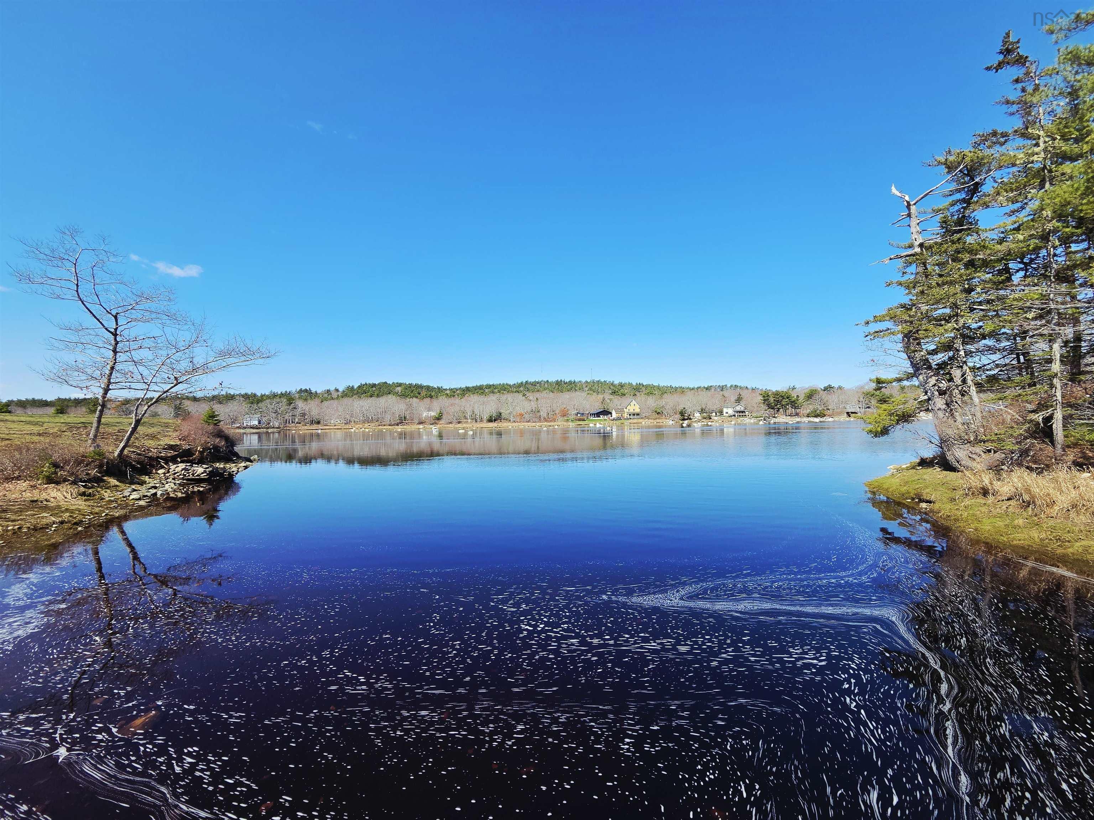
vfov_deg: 89.9
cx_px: 547
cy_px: 410
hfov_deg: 106.2
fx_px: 411
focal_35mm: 13
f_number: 2.2
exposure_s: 1/2450
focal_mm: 2.2
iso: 100
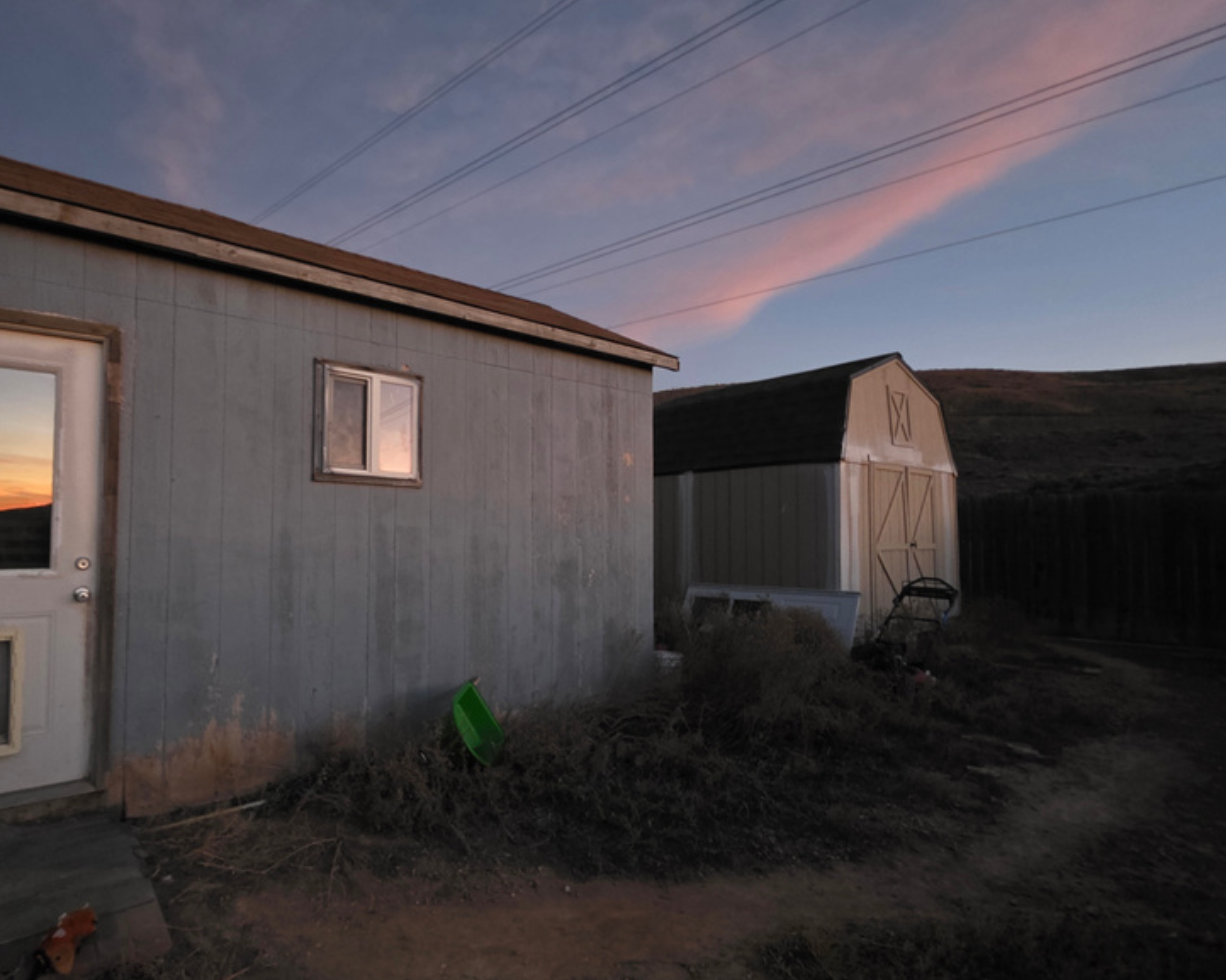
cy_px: 513
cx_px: 498
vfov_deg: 73.7
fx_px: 653
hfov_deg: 85.4
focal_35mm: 18
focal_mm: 2.2
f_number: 1.9
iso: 1000
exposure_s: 1/24
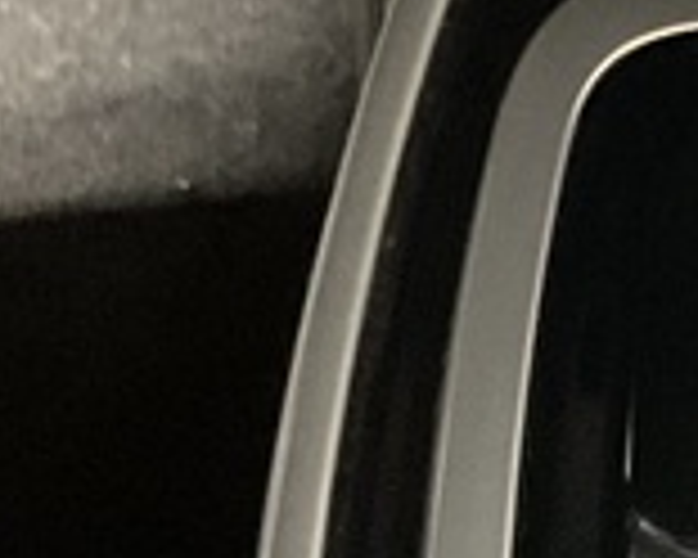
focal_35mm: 175
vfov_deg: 8.7
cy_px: -189
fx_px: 3615
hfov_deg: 10.2
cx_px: 1382
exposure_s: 1/17
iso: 500
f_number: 1.8
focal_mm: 3
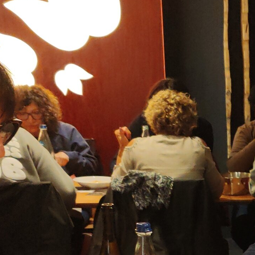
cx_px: 409
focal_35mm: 96
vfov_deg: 17.7
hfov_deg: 16.2
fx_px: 800
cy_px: 255
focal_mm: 6.12
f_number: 1.9
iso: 1250
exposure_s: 1/100
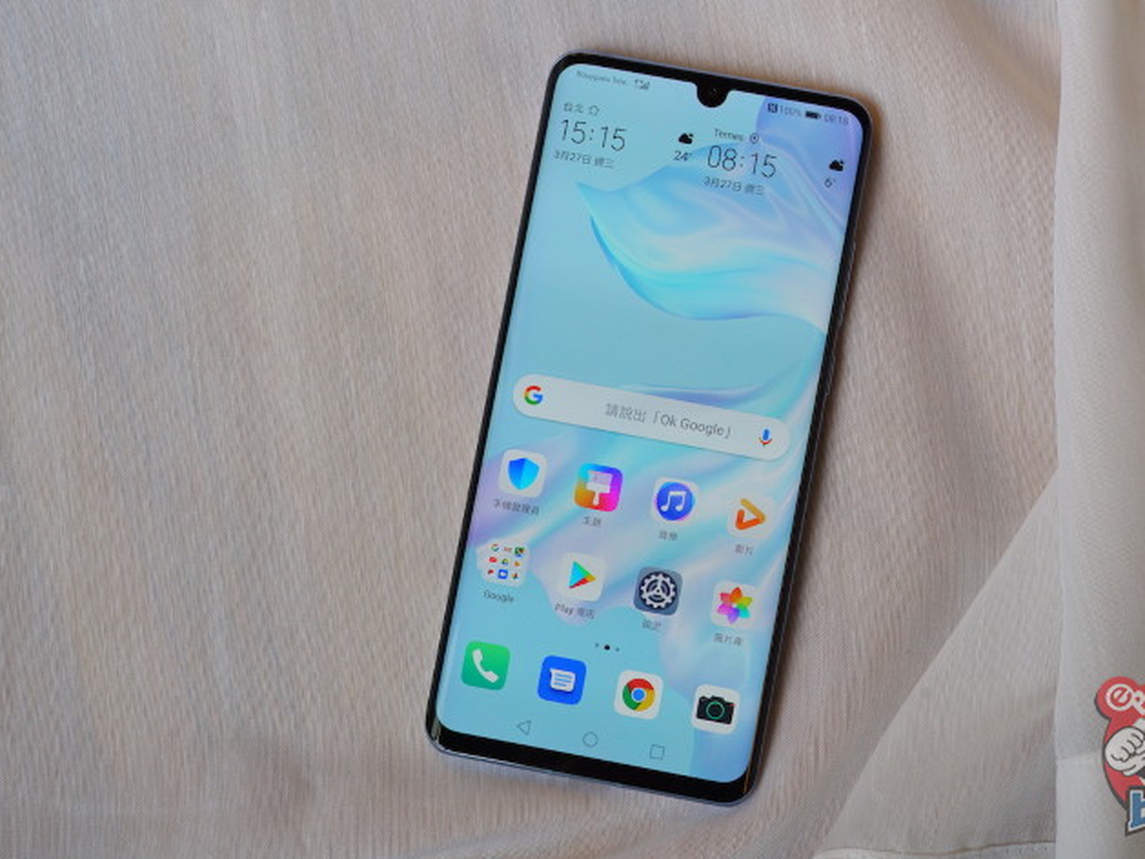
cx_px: 639
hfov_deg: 34.9
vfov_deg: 26.6
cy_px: 424
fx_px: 1820
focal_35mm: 55
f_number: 8
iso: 800
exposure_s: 1/60
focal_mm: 50
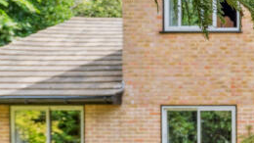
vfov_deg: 18.1
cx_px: 400
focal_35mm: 66
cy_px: 109
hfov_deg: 23.8
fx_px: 444
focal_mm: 16
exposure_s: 1/320
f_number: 5
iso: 400
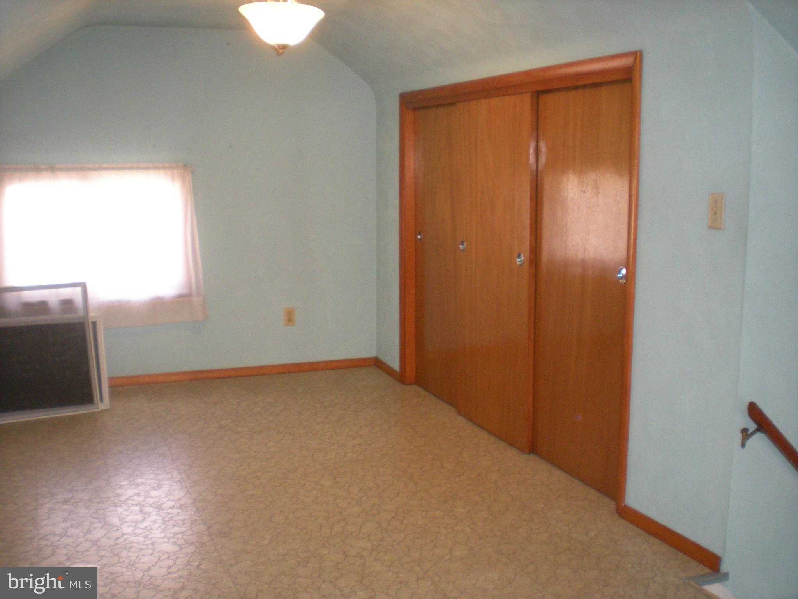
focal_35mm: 38
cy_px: 300
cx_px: 399
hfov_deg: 49.0
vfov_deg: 37.7
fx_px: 876
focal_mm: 6.3
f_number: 3.1
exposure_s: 1/30
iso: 233
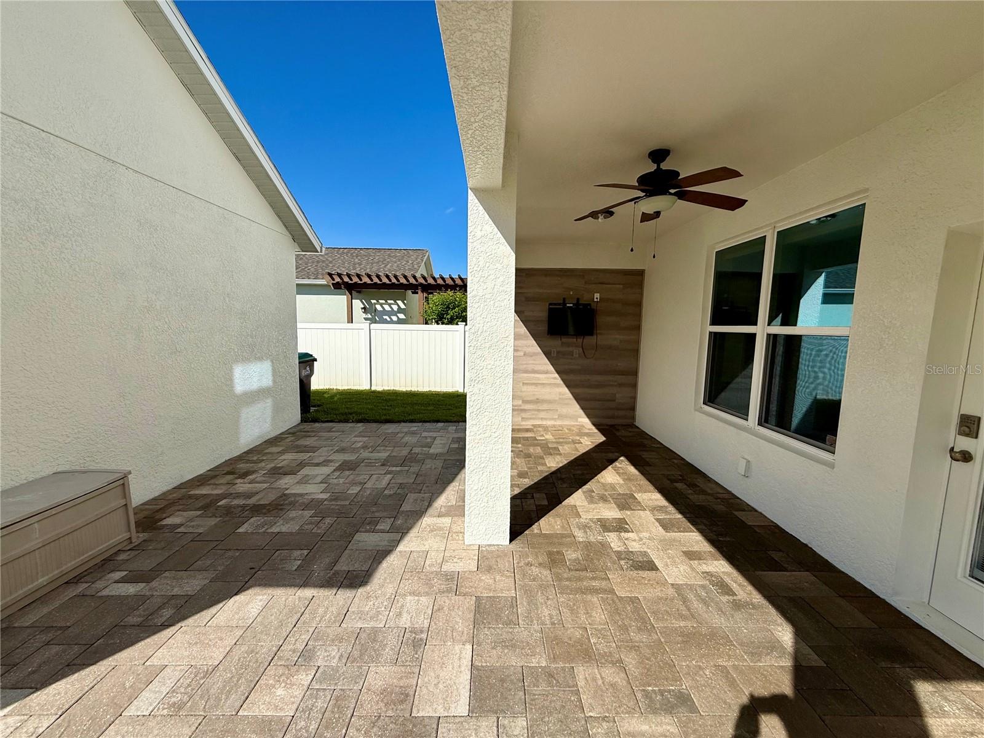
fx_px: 398
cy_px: 369
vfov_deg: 85.7
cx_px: 492
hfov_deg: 102.1
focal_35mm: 14
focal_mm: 2.22
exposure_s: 1/4425
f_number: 2.2
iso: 50
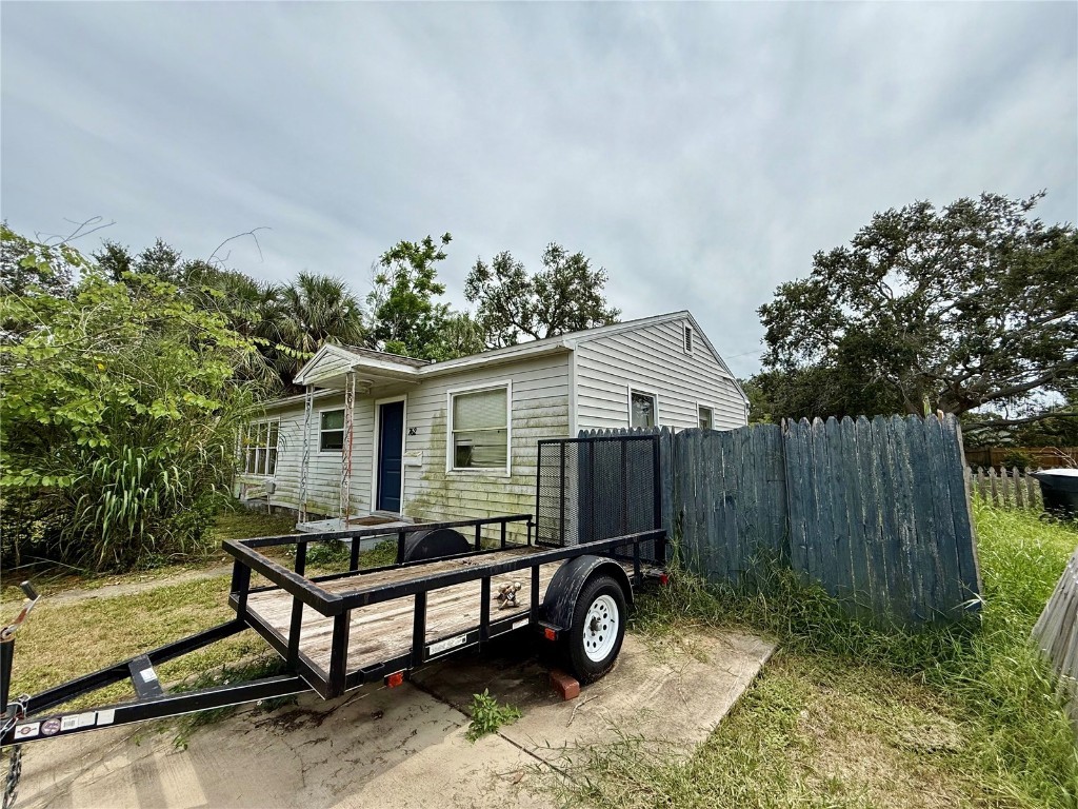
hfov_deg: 102.1
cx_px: 539
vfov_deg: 85.7
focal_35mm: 14
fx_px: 436
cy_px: 404
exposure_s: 1/2611
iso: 50
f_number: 2.2
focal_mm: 2.22
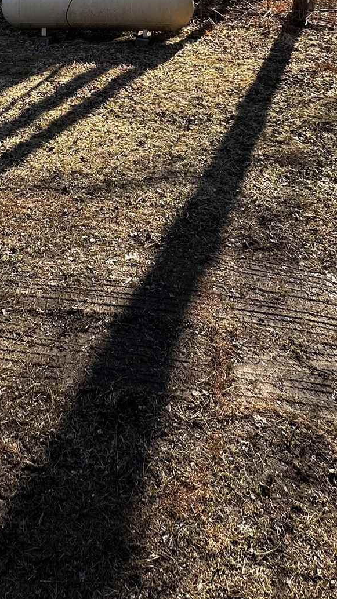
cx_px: 105
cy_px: -61
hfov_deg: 34.2
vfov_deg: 44.2
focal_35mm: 34
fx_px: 541
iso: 40
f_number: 2.2
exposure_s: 1/339
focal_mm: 2.22
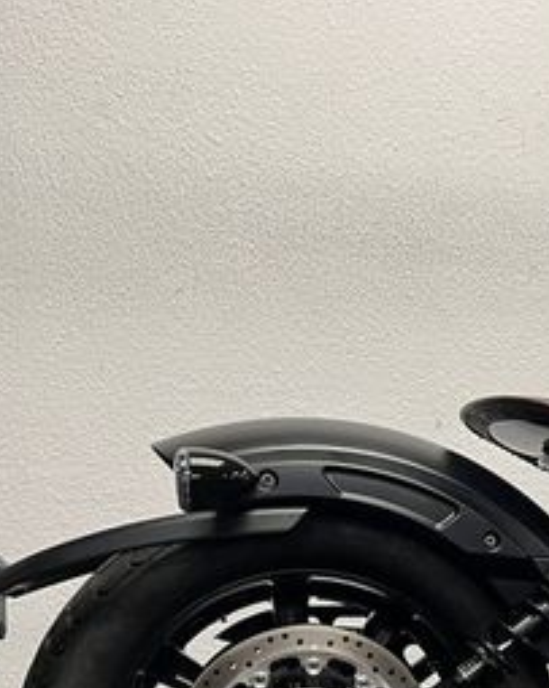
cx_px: 714
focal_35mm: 64
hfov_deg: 21.5
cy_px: 544
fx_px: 1301
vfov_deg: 29.0
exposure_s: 1/50
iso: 80
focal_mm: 5.1
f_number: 1.6
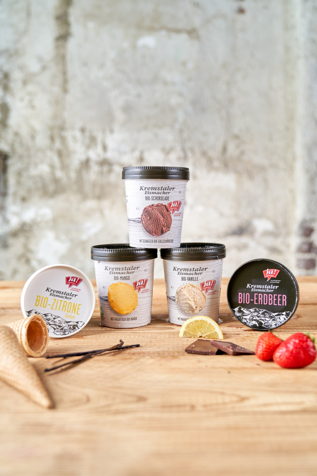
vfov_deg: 53.1
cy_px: 238
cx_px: 158
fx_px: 475
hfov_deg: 36.9
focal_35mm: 36
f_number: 3.2
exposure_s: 1/250
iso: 100
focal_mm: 36
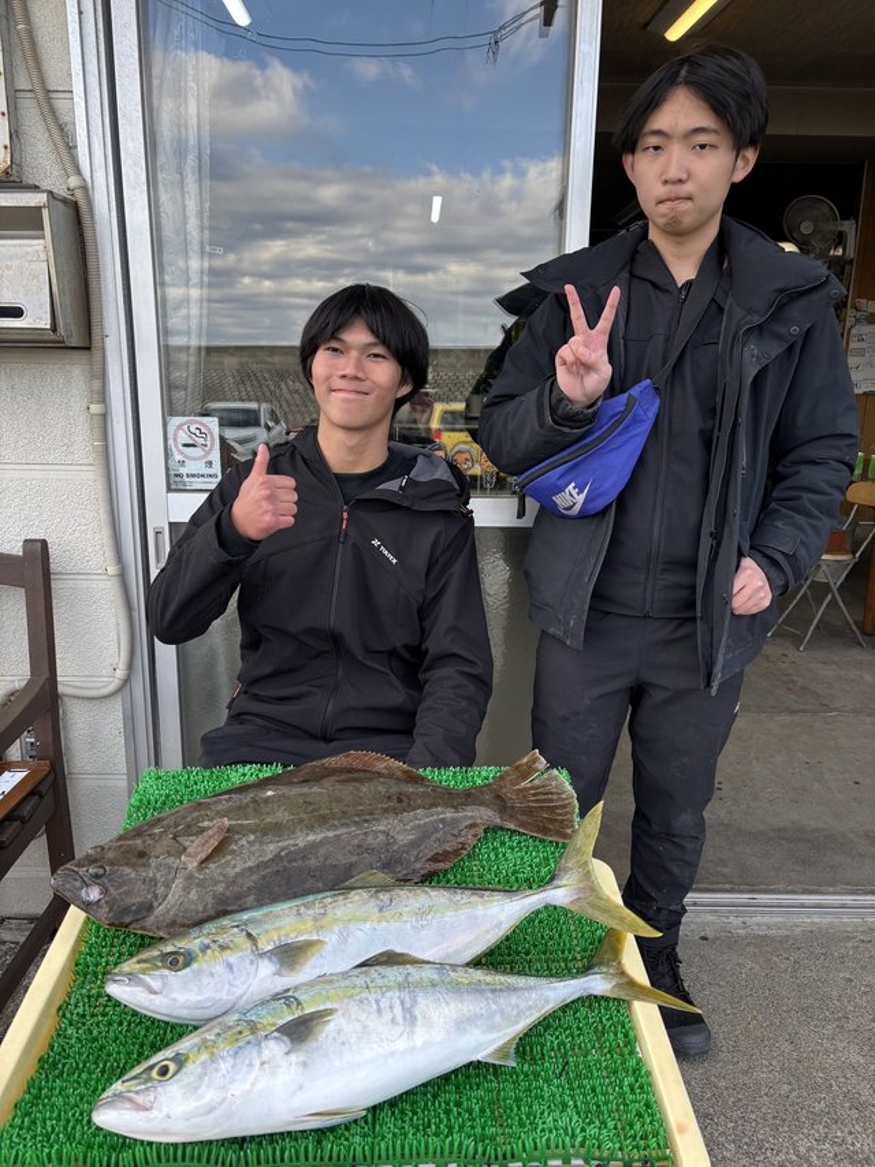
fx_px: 877
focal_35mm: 26
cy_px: 584
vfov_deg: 67.3
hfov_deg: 53.0
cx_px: 438
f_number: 1.6
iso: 50
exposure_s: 1/369
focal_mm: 5.96
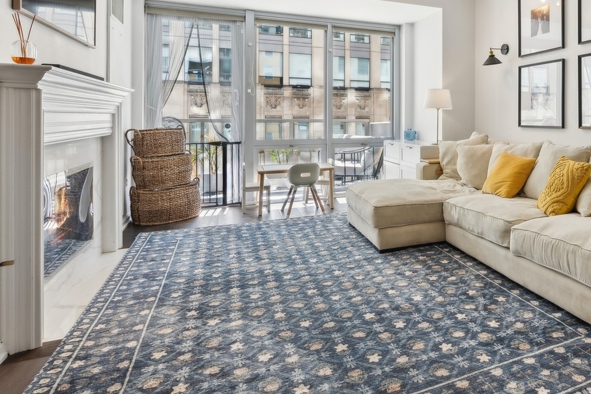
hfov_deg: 67.4
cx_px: 437
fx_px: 410
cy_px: 124
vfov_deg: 50.2
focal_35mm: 25
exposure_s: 1/8
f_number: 9.5
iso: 200
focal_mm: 14
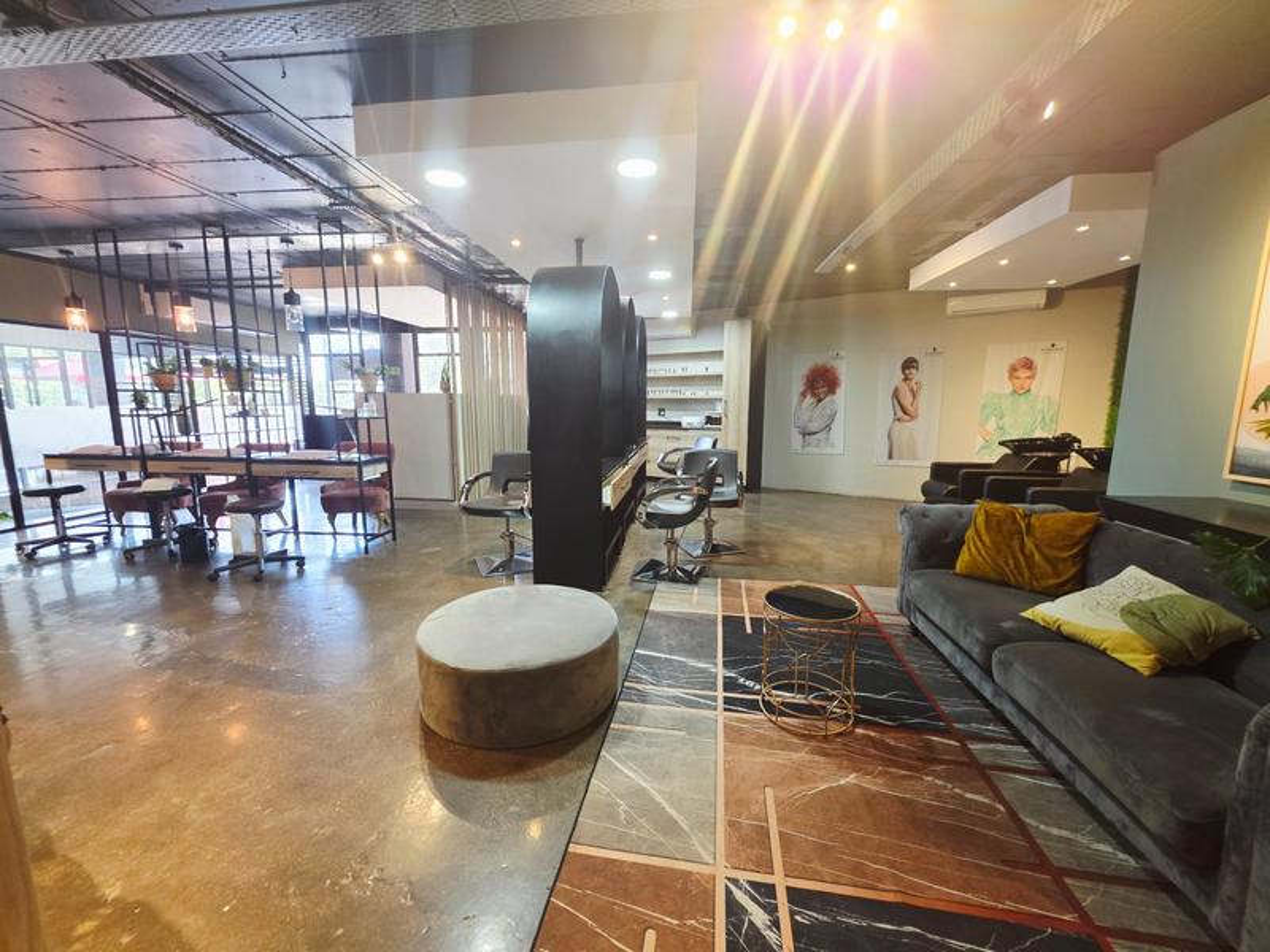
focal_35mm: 13
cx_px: 635
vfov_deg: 89.9
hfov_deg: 106.2
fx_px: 477
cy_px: 476
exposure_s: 1/50
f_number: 1.9
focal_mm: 2.2
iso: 250
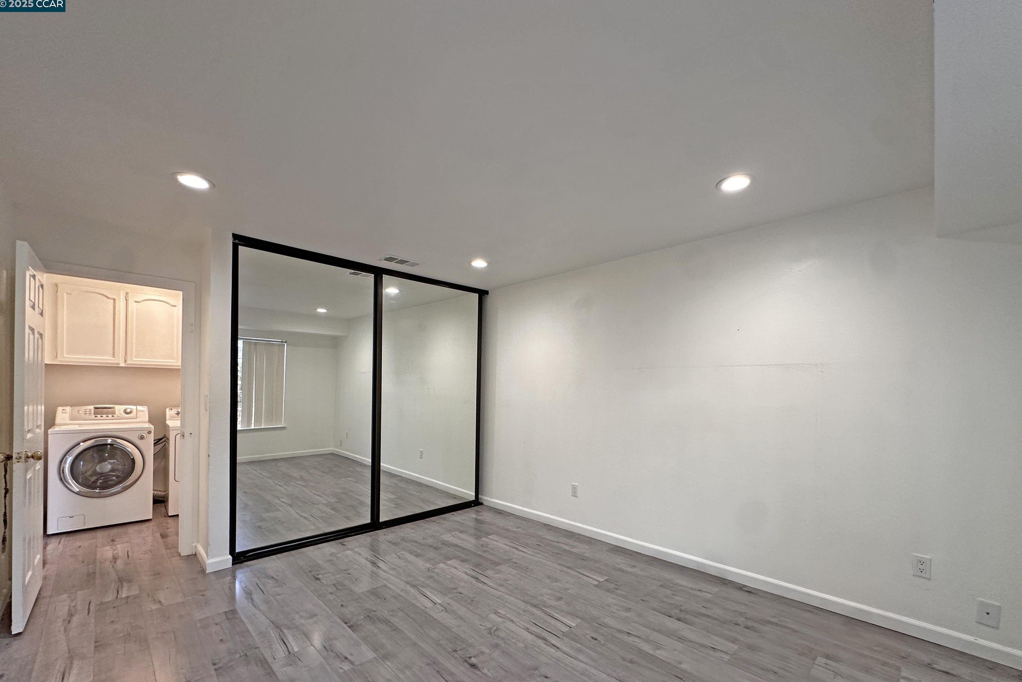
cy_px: 390
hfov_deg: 100.4
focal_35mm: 15
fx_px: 426
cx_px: 523
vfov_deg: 76.9
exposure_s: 1/120
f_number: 2.2
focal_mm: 2.22
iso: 200
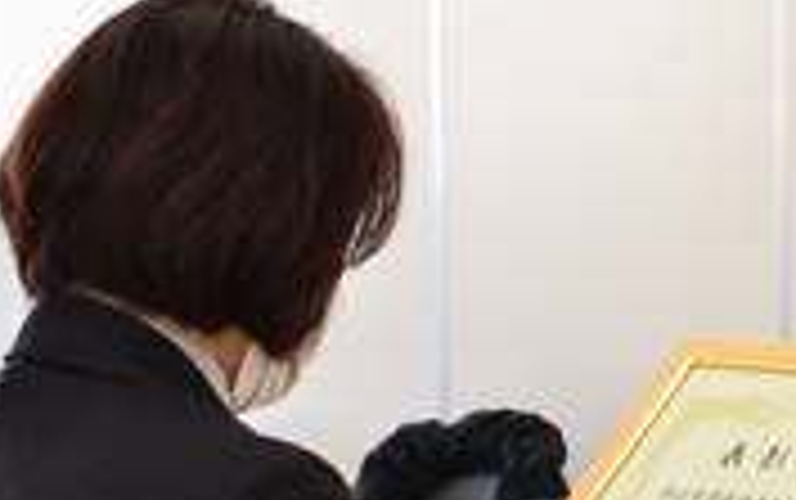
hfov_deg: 14.9
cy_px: 268
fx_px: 2997
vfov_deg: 9.5
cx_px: 805
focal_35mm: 138
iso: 800
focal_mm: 32
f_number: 5
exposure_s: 1/250
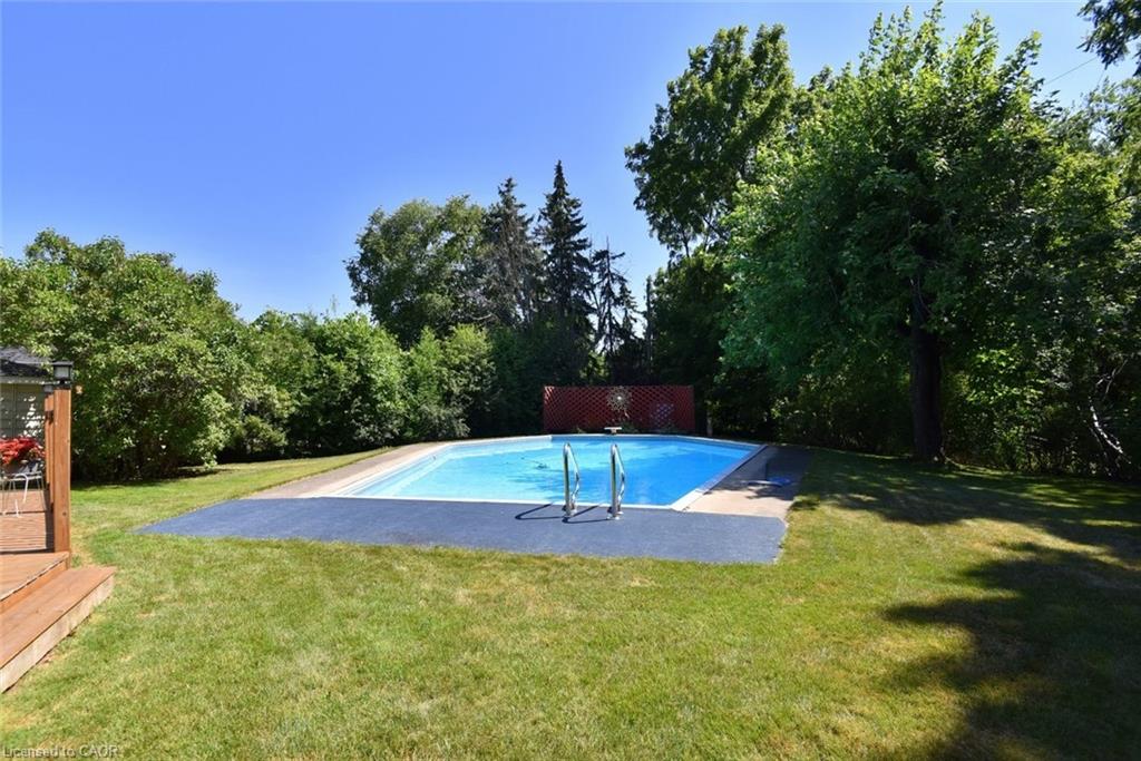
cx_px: 570
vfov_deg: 73.8
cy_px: 380
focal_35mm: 16
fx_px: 507
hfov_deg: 96.7
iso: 200
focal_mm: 16
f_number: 9
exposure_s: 1/320
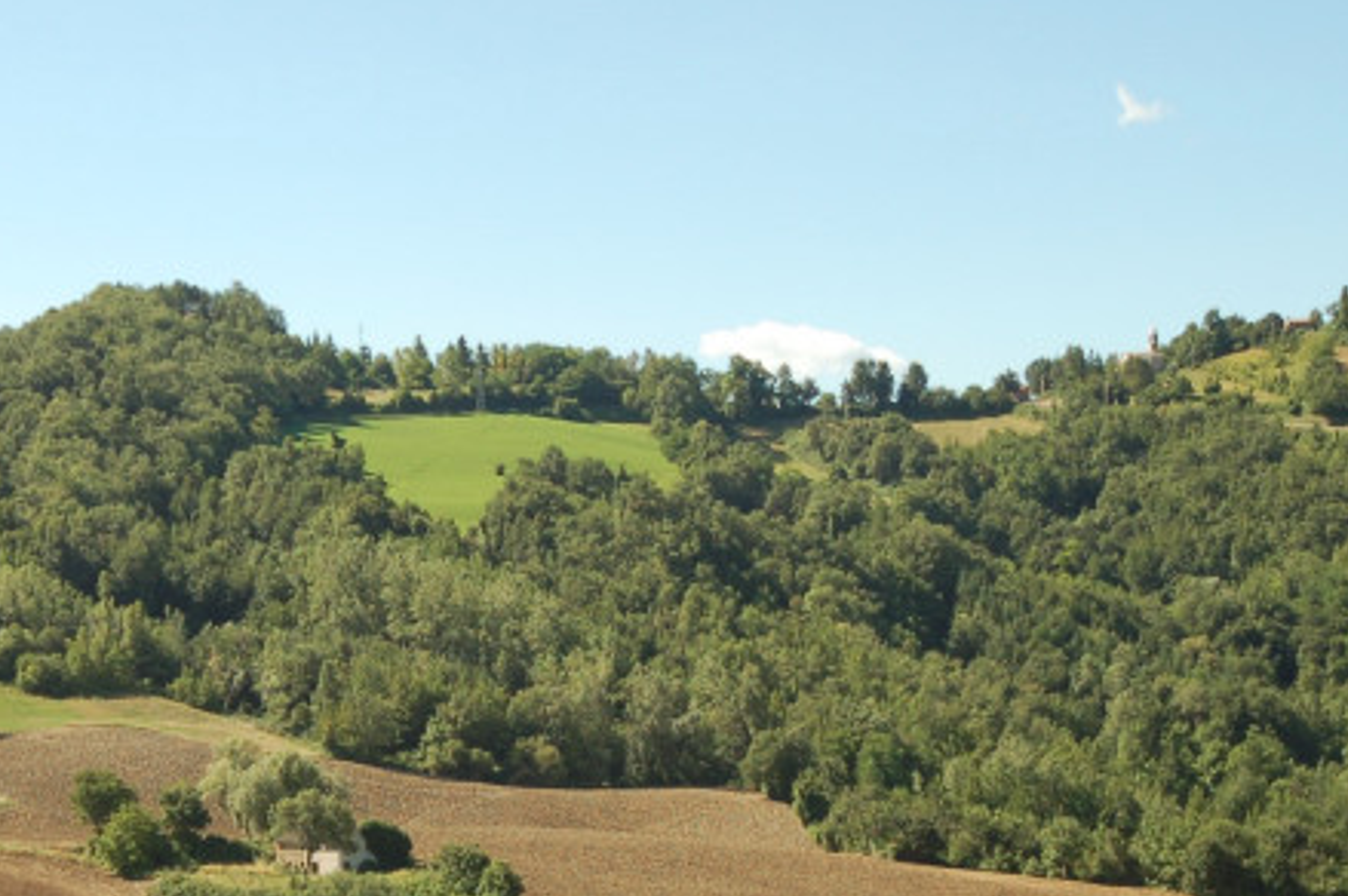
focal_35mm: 84
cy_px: 839
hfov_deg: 23.9
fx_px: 3143
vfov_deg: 16.0
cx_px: 307
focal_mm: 24
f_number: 8
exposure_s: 1/250
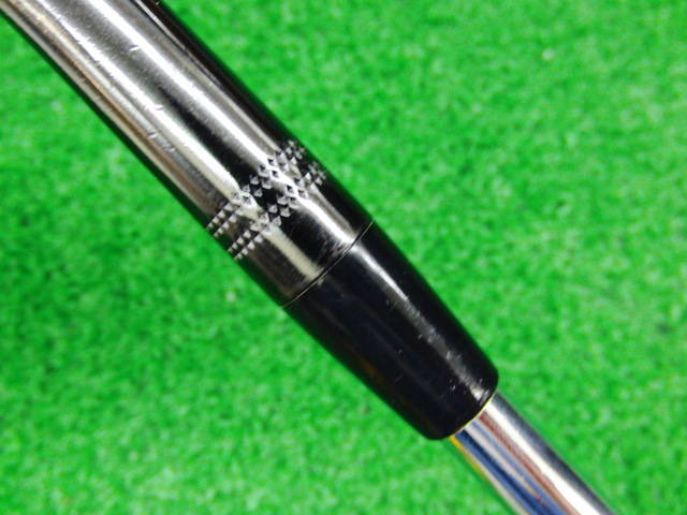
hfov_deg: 50.1
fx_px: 734
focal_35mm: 37
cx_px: 344
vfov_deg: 38.7
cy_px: 258
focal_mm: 6.42
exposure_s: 1/15
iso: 400
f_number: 3.6
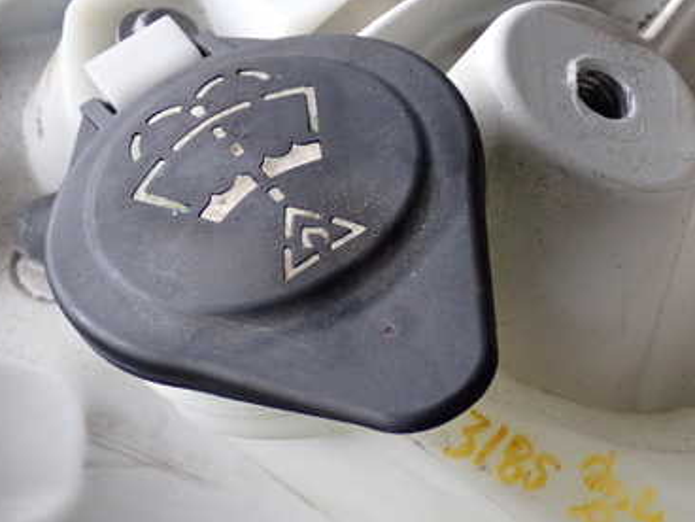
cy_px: 376
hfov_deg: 22.1
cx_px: 508
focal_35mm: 88
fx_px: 1767
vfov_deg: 16.7
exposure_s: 1/125
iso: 500
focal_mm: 9.65
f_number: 3.3
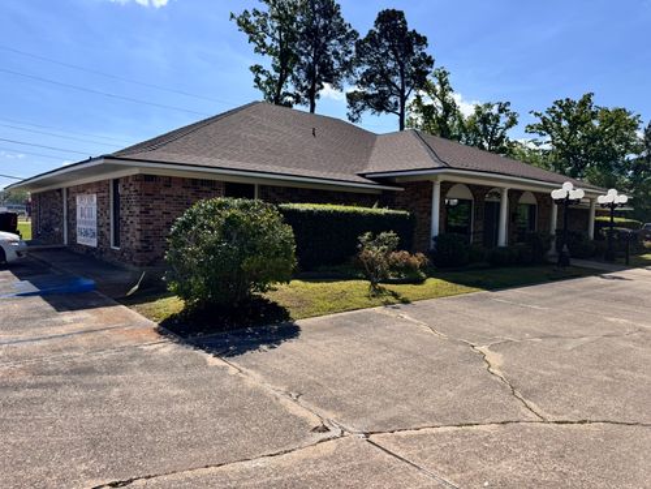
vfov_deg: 56.8
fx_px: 451
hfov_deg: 71.6
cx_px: 326
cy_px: 244
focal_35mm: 24
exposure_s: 1/5814
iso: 80
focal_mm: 6.76
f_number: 1.78
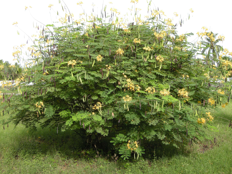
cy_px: 87
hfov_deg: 52.6
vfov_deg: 40.7
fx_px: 235
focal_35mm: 35
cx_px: 116
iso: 64
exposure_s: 1/150
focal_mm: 7.5
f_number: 4.3
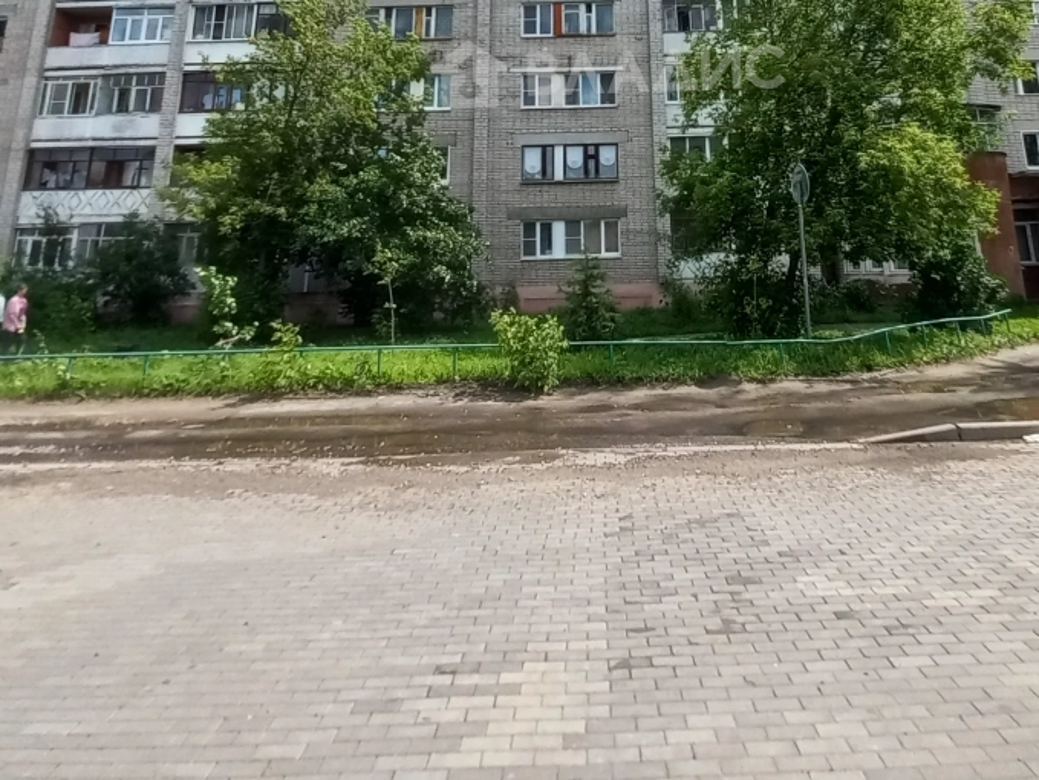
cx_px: 609
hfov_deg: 71.0
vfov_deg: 50.1
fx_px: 721
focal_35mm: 24
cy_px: 68
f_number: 2.2
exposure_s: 1/1221
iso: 40
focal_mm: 1.42
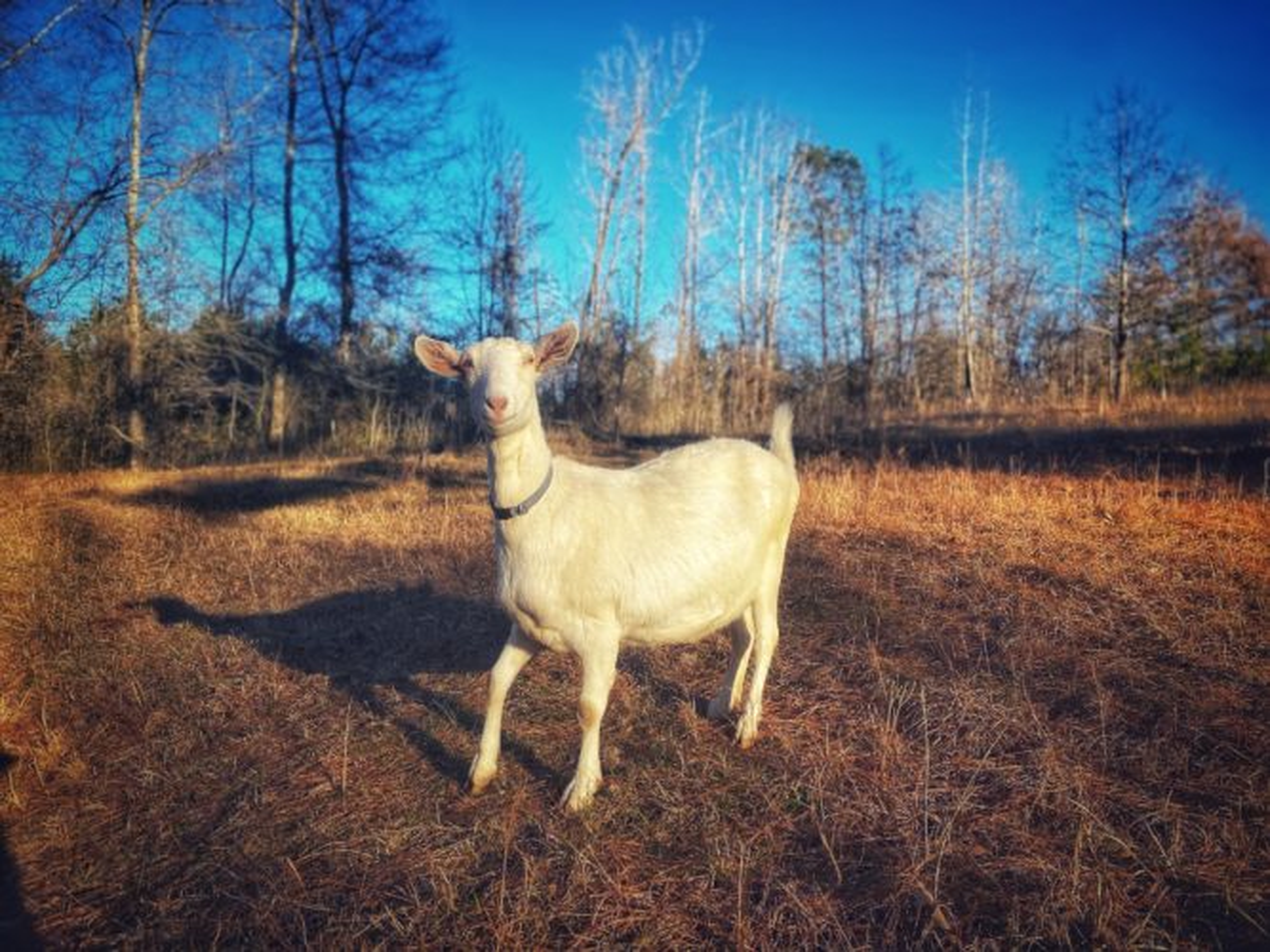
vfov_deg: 53.0
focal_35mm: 26
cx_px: 635
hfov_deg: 67.3
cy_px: 476
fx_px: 954
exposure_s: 1/1025
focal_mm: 4.25
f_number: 1.8
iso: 32
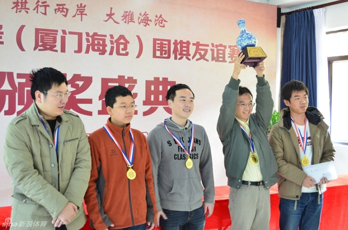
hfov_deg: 41.2
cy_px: 115
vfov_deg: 28.0
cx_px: 174
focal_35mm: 48
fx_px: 463
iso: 1000
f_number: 4.8
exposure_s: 1/20
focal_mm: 32
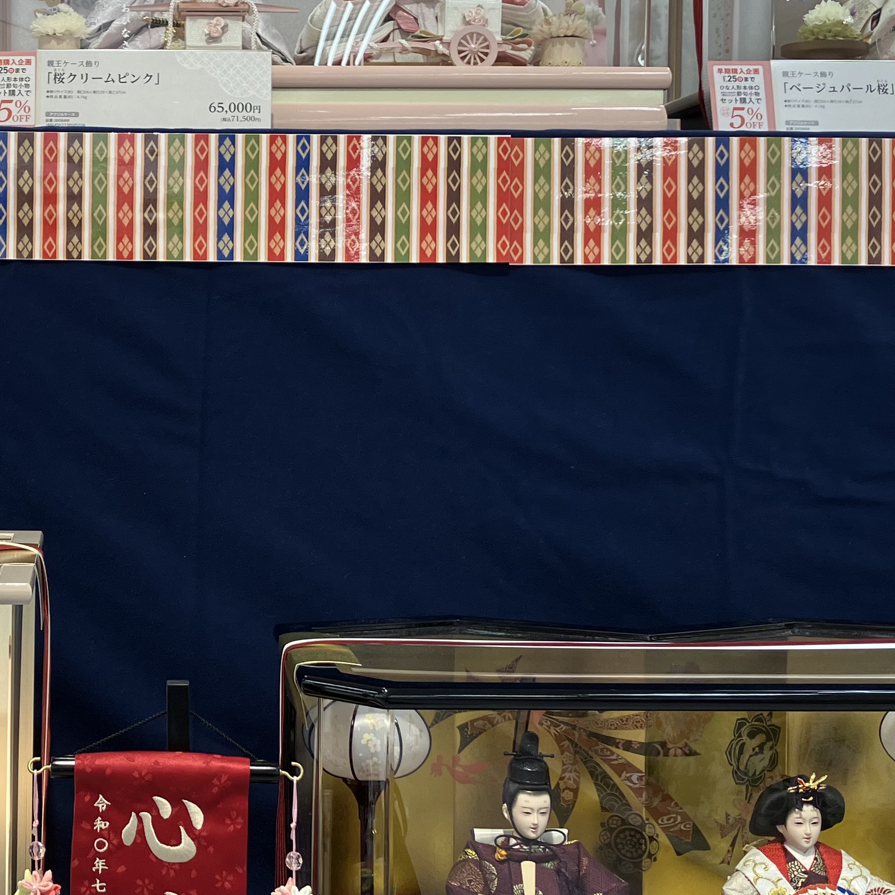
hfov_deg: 26.7
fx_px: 1843
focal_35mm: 63
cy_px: 428
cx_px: 167
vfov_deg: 27.3
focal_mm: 3.99
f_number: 1.8
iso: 50
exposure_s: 1/120
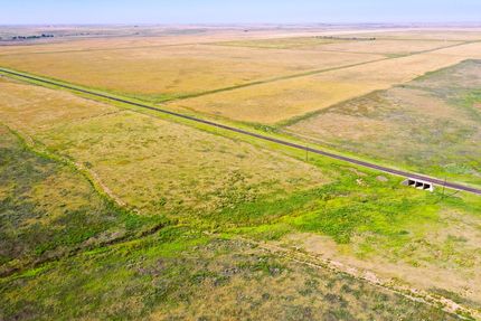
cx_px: 240
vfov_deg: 46.4
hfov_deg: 65.5
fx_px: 374
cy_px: 160
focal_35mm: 28
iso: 100
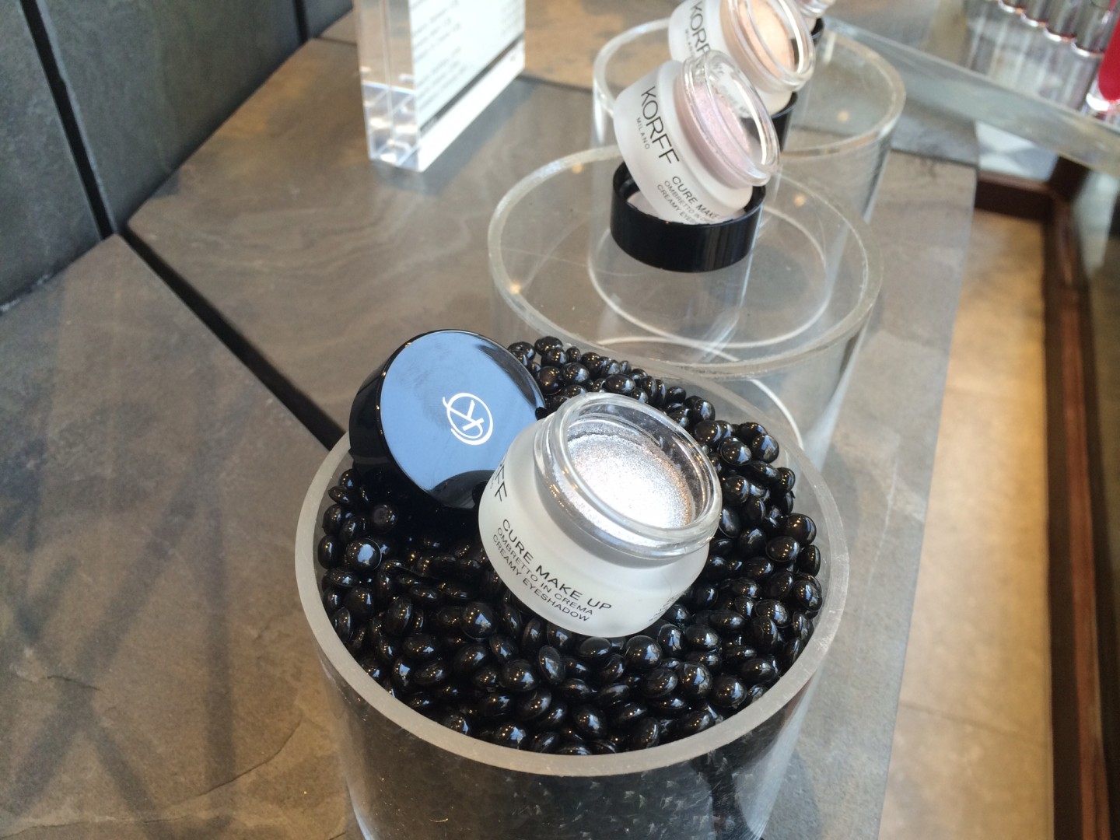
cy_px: 420
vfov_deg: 48.2
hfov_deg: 61.7
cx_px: 560
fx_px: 938
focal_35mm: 29
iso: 64
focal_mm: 4.15
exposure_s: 1/100
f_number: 2.2
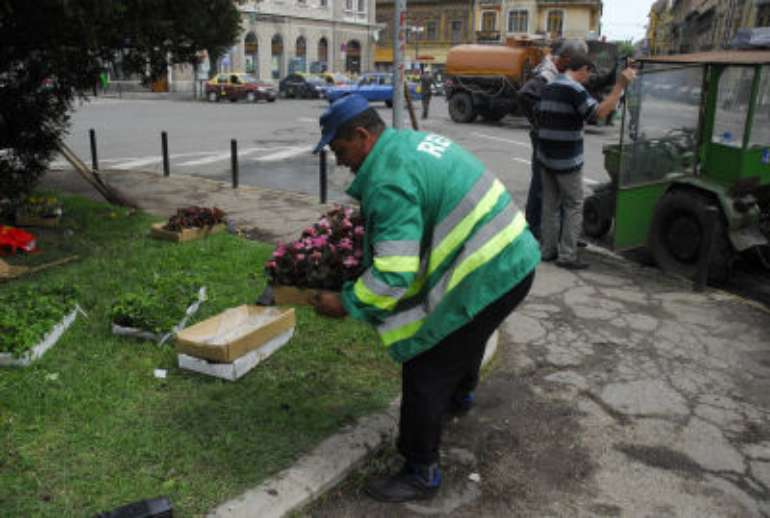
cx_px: 385
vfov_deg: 48.2
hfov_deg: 67.2
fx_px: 579
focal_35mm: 27
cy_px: 259
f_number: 6.3
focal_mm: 18
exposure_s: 1/2000
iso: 1000
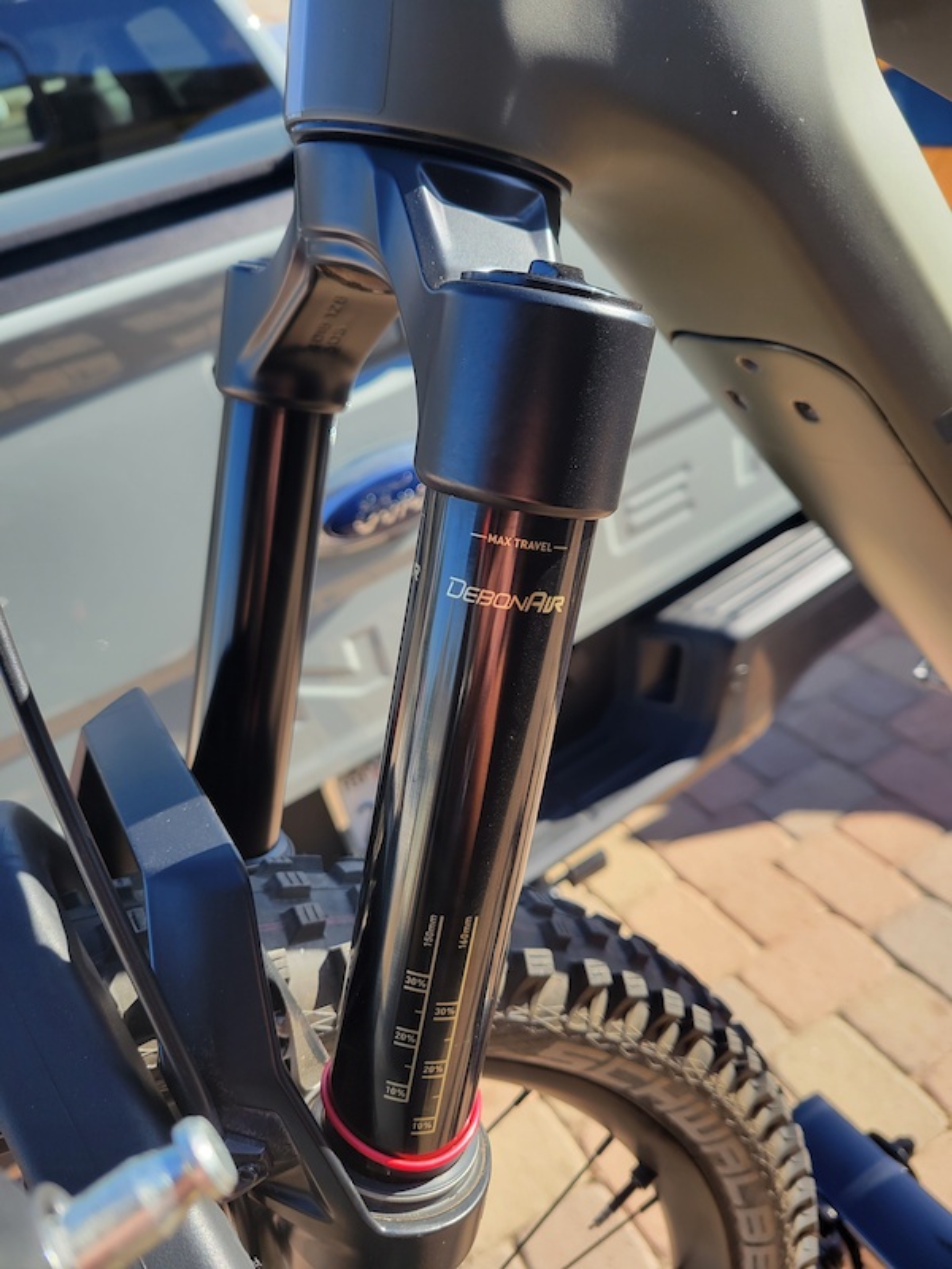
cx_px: 476
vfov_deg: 67.3
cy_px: 634
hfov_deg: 53.1
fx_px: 953
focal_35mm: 26
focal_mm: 5.4
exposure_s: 1/508
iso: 40
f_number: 1.8
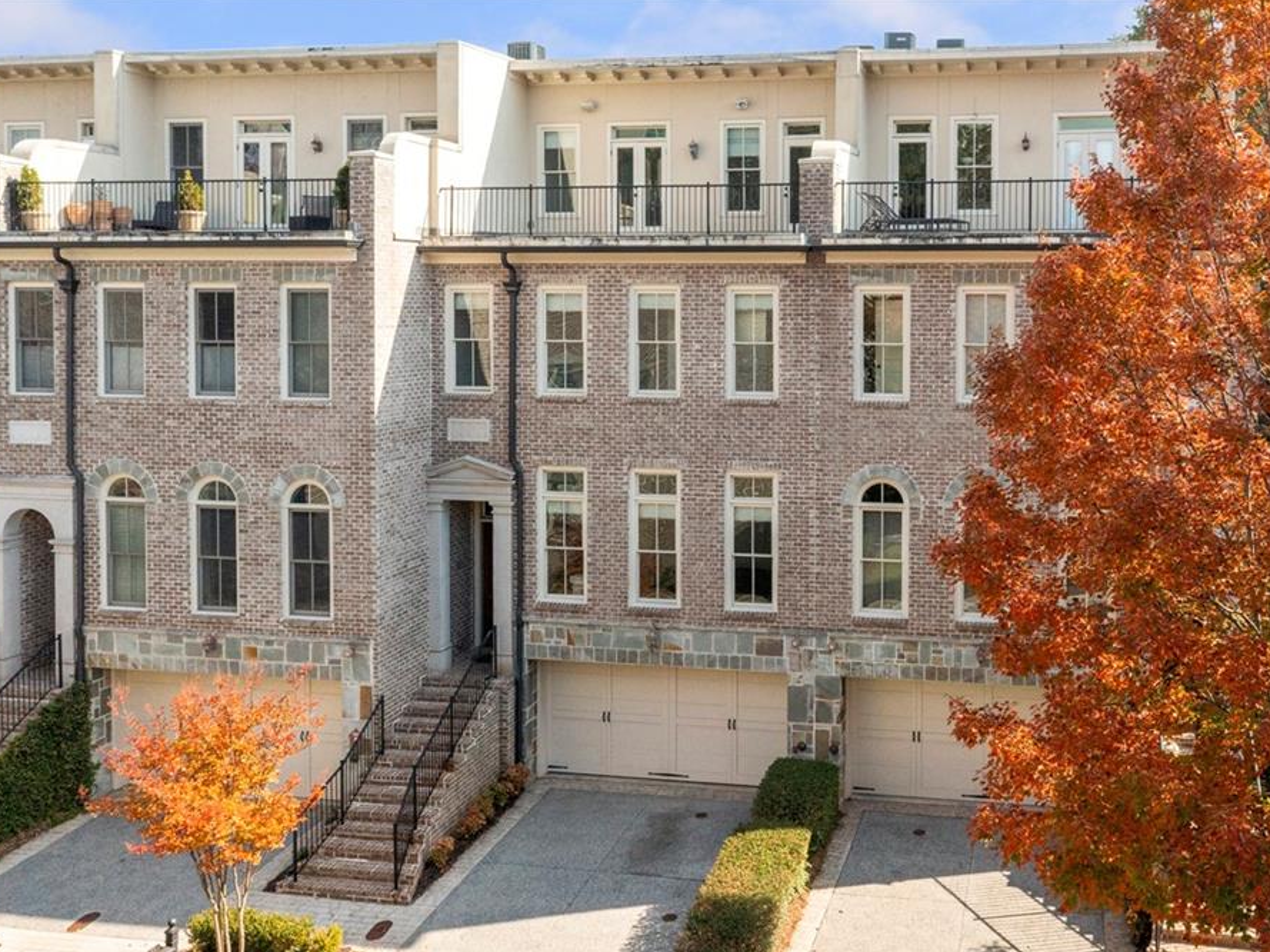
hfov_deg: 58.2
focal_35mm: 31
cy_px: 481
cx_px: 713
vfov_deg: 45.4
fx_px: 1137
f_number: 6.3
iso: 400
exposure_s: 1/1250
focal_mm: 10.26
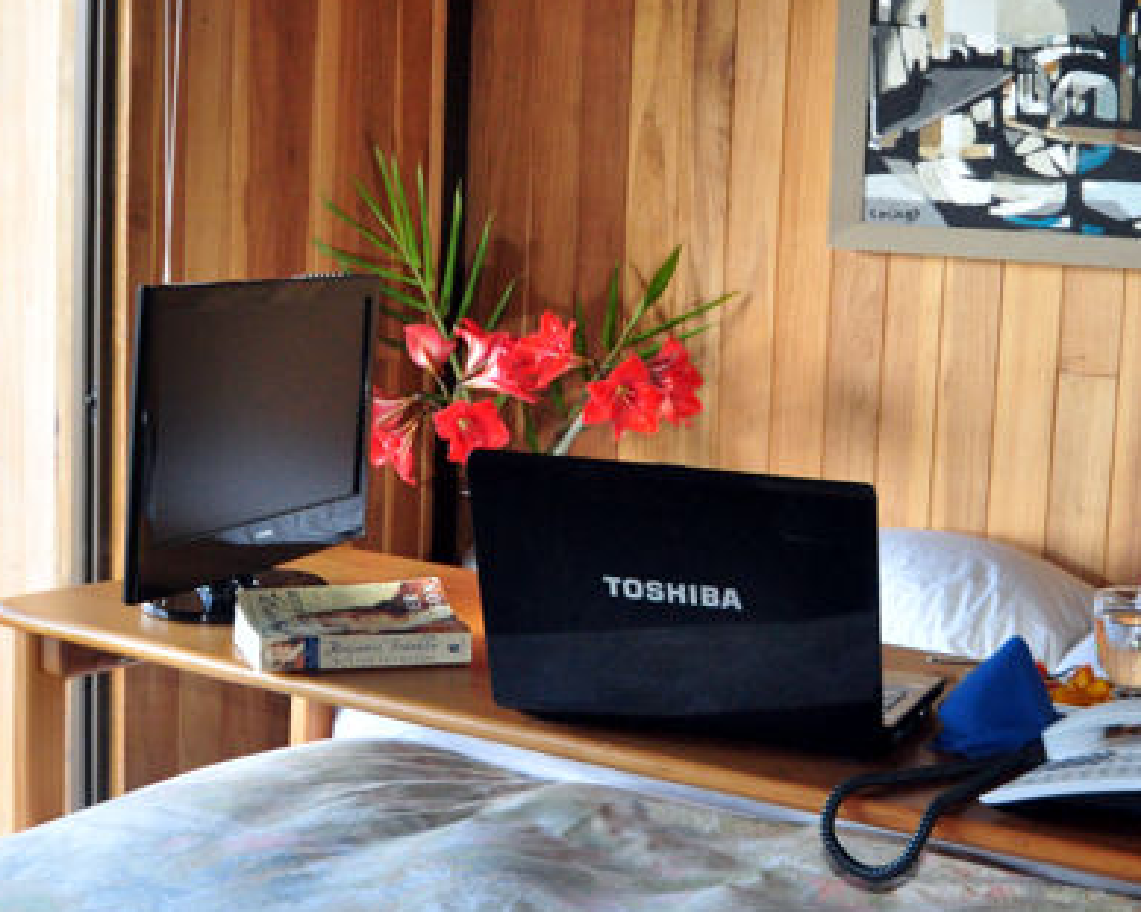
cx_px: 853
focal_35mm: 60
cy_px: 400
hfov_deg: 30.9
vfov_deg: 25.4
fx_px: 2025
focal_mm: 24
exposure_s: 1/200
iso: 1250
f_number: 4.5
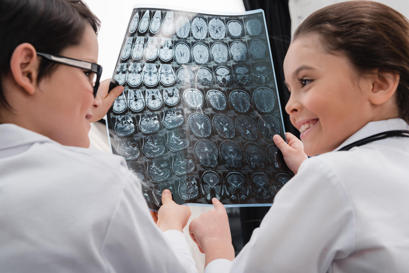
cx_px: 204
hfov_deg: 39.6
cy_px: 136
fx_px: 568
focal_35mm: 50
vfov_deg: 27.0
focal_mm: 50
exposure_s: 1/200
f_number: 8
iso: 125
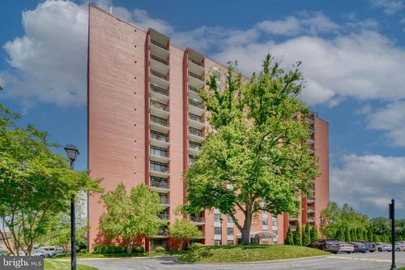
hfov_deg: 96.8
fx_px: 180
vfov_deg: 73.7
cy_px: 135
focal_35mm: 16
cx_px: 202
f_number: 7.1
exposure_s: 1/2500
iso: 640
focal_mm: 16
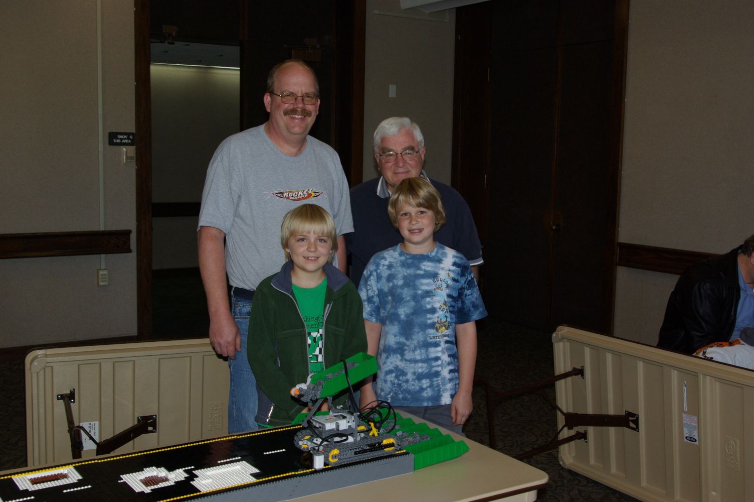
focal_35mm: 42
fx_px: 879
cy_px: 251
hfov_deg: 46.4
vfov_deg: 31.8
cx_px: 377
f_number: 8
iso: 400
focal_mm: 28
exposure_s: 1/50
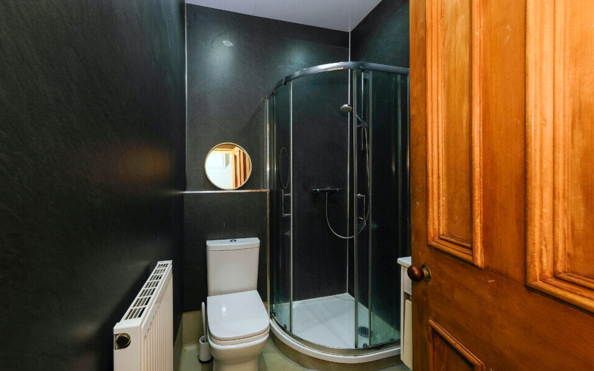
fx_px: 210
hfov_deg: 109.4
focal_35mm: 13
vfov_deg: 82.5
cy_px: 207
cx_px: 298
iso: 200
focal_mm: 8
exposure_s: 1/4
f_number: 5.6
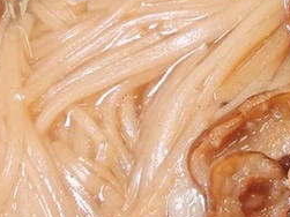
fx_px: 921
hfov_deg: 17.8
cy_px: 87
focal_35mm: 110
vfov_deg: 13.4
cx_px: 205
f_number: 1.8
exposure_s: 1/120
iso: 64
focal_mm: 2.03
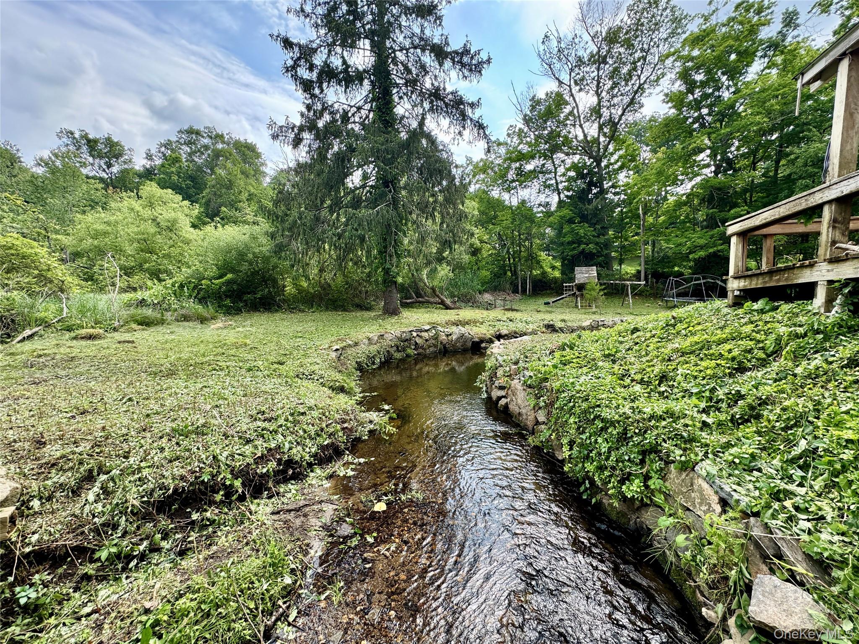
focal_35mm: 14
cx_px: 430
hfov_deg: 102.1
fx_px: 347
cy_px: 322
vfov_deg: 85.7
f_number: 2.2
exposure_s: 1/322
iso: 40
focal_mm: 2.22
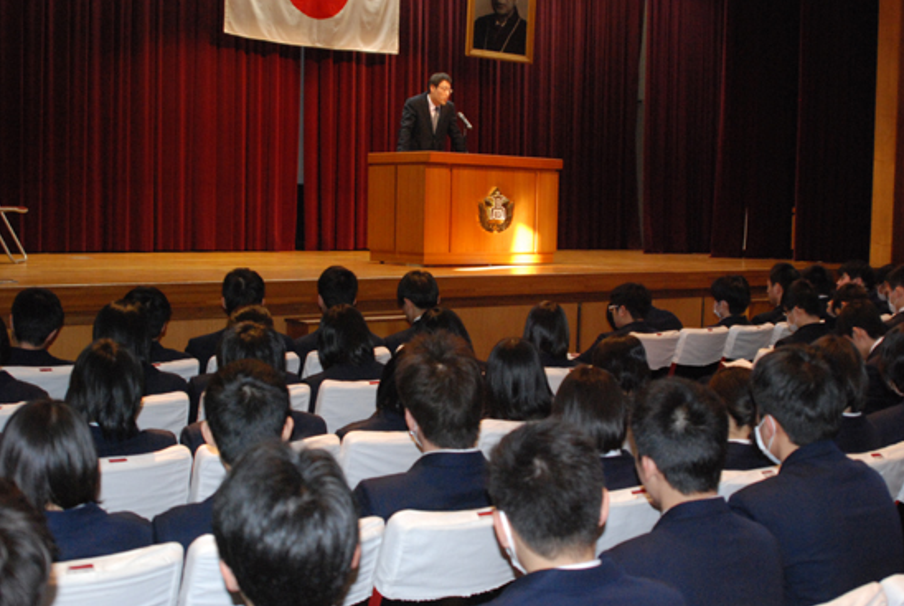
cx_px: 478
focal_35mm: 46
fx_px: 1157
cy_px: 297
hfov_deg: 42.7
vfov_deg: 29.3
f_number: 3.5
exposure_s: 1/100
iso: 1600
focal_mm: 28
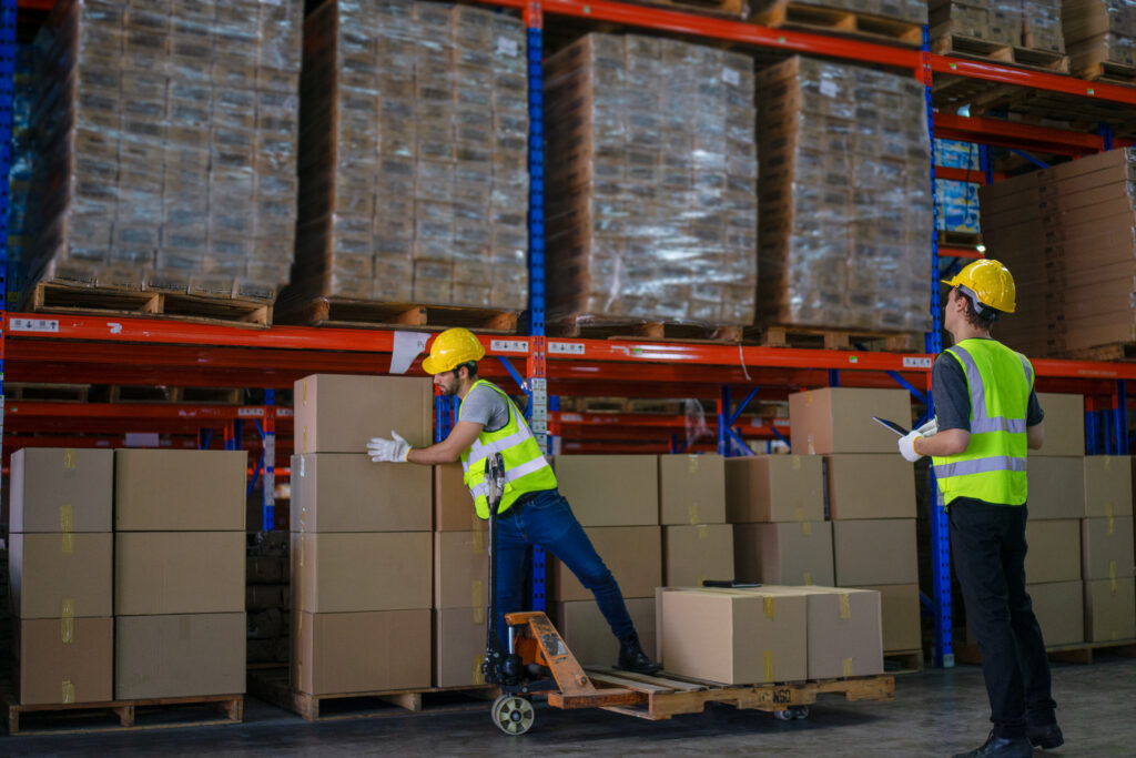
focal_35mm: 45
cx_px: 568
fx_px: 1420
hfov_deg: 43.6
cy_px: 379
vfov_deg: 29.9
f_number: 1.8
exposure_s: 1/320
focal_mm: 45
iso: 400
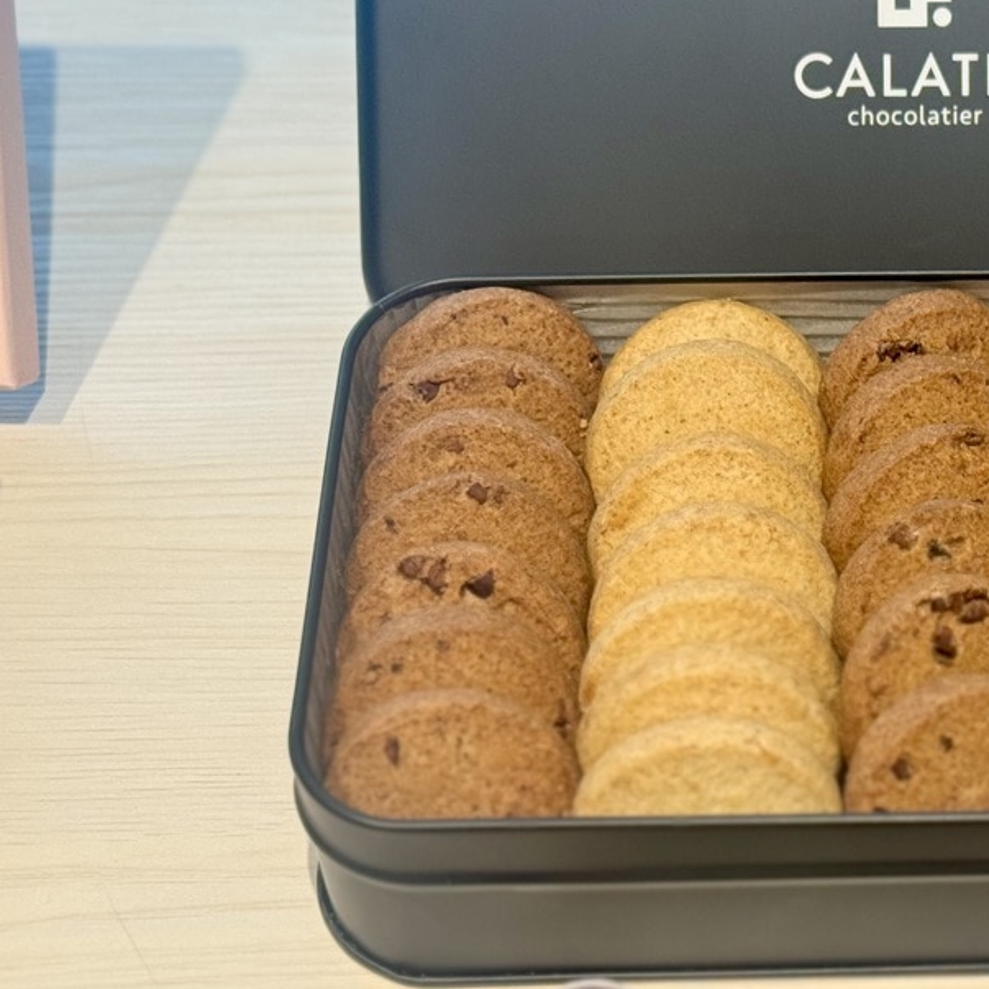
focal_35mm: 90
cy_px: 474
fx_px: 2909
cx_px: 932
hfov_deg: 18.9
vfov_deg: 19.3
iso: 64
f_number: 1.78
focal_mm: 6.76
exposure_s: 1/192
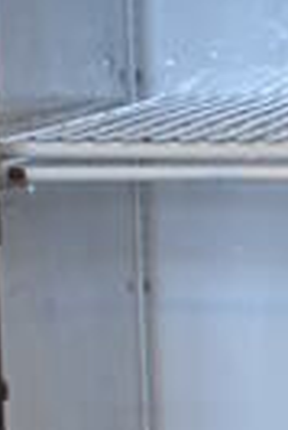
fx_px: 3459
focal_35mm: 289
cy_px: 946
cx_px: 557
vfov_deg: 6.8
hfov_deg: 4.7
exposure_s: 1/125
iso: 1800
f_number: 4.2
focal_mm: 28
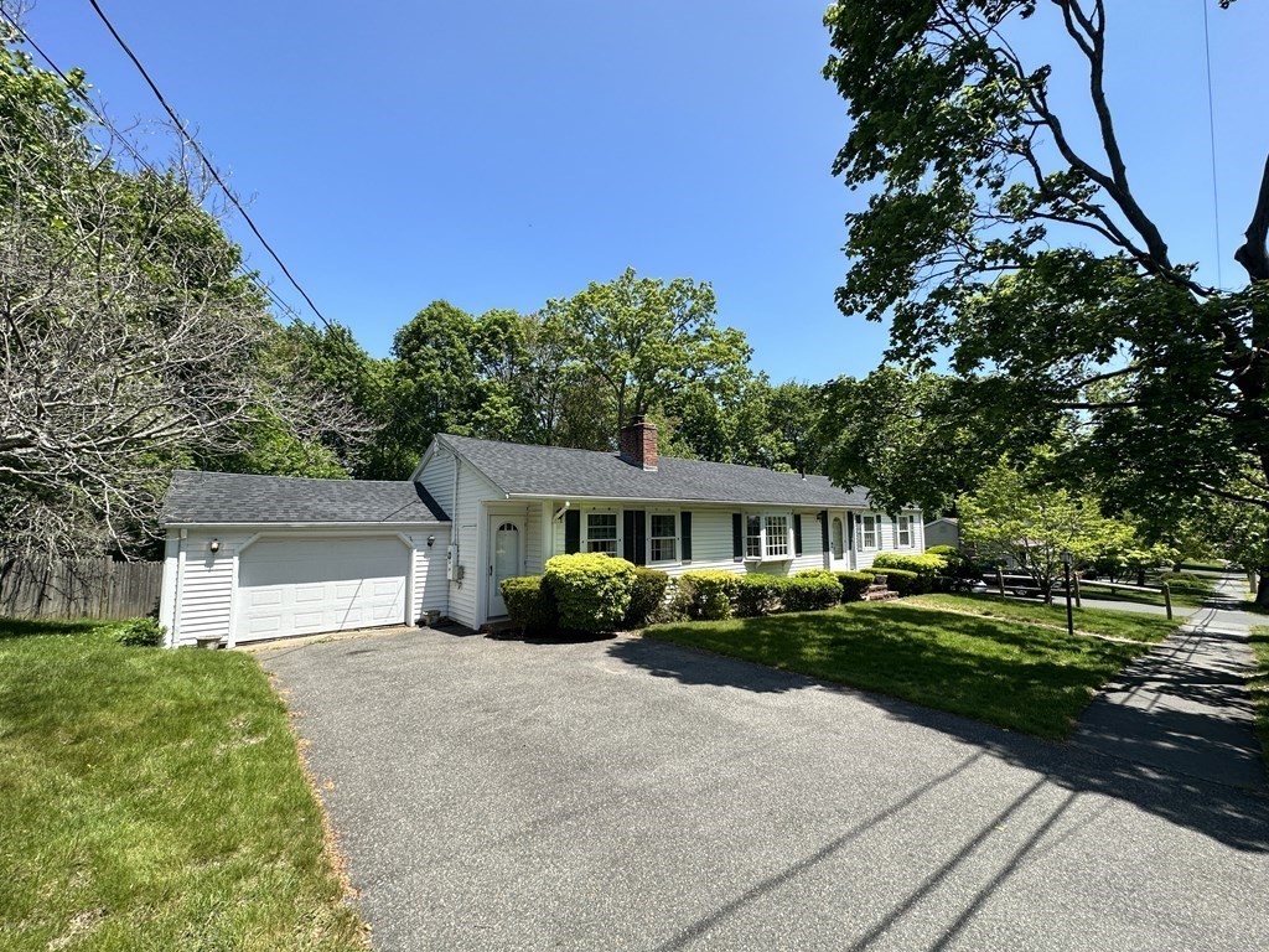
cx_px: 634
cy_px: 476
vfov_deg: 85.7
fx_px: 513
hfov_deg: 102.1
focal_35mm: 14
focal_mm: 2.22
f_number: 2.2
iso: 50
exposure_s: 1/1006
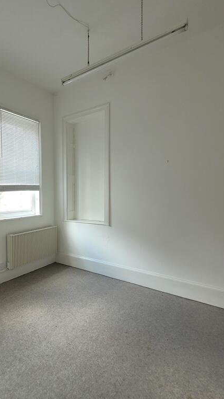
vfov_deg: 89.6
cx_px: 31
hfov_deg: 52.6
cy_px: 199
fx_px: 201
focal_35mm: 19
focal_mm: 1.74
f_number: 2.2
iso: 50
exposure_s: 1/50
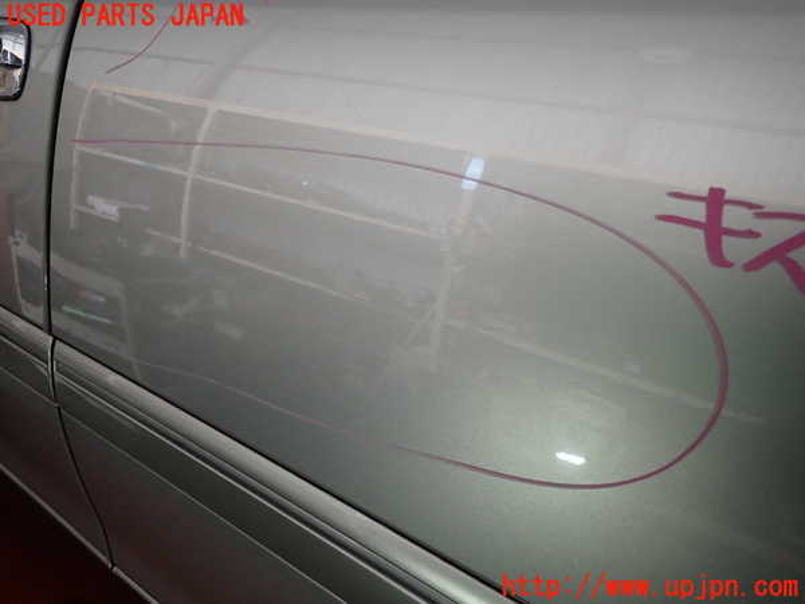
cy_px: 302
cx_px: 402
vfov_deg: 54.9
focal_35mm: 25
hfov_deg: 69.4
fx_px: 581
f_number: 2
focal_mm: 4.5
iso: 200
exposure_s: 1/125
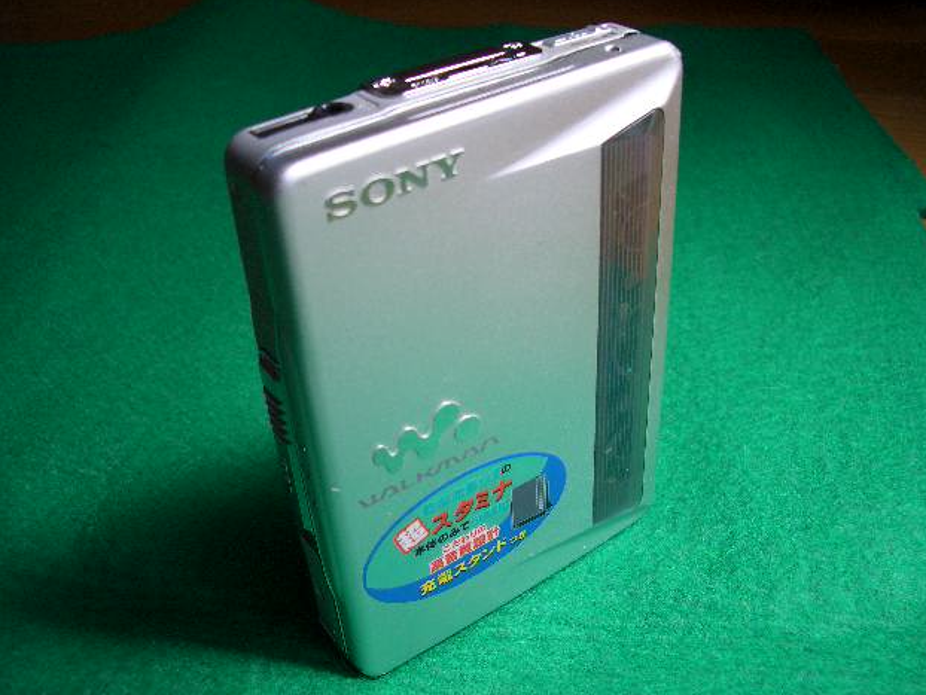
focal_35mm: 36
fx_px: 963
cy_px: 350
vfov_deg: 39.7
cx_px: 464
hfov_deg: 51.3
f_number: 2.6
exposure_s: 1/125
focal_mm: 5.8
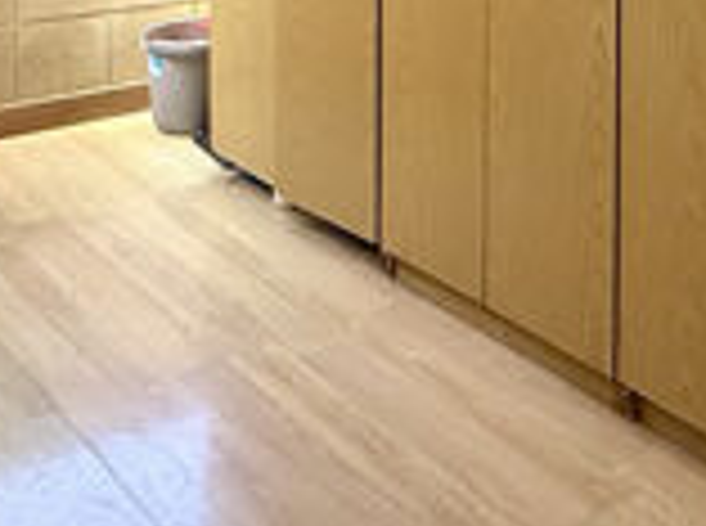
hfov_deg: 30.5
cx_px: 474
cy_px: -229
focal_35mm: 63
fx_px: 1282
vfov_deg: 20.4
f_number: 2.2
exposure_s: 1/340
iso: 64
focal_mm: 2.22
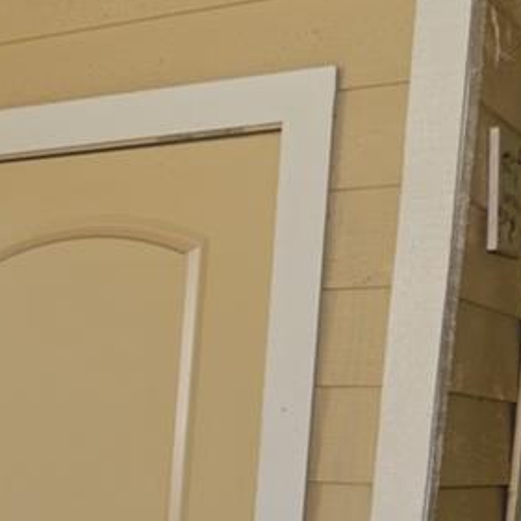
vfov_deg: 18.2
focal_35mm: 87
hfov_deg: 17.0
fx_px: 1481
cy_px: 735
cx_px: -375
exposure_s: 1/200
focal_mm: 12
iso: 100
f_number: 7.1
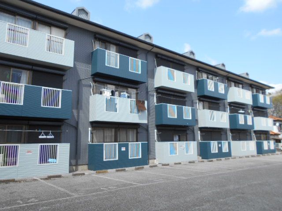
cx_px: 141
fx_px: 212
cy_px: 106
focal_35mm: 26
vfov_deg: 53.1
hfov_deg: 67.3
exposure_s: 1/640
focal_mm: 4.6
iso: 80
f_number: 3.2
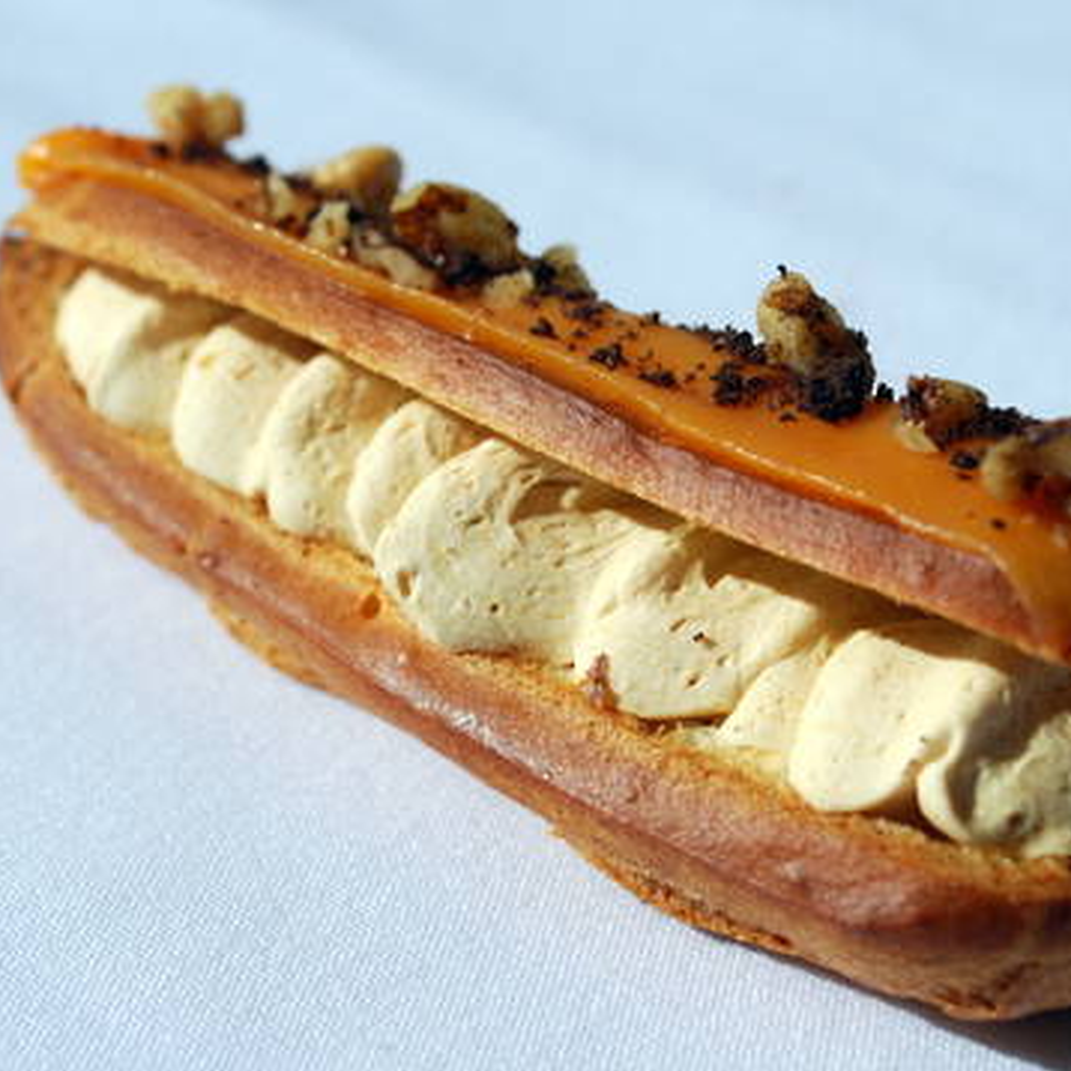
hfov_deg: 22.5
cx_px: 607
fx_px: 2695
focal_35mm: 77
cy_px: 537
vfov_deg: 22.5
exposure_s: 1/320
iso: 100
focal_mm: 40
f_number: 8
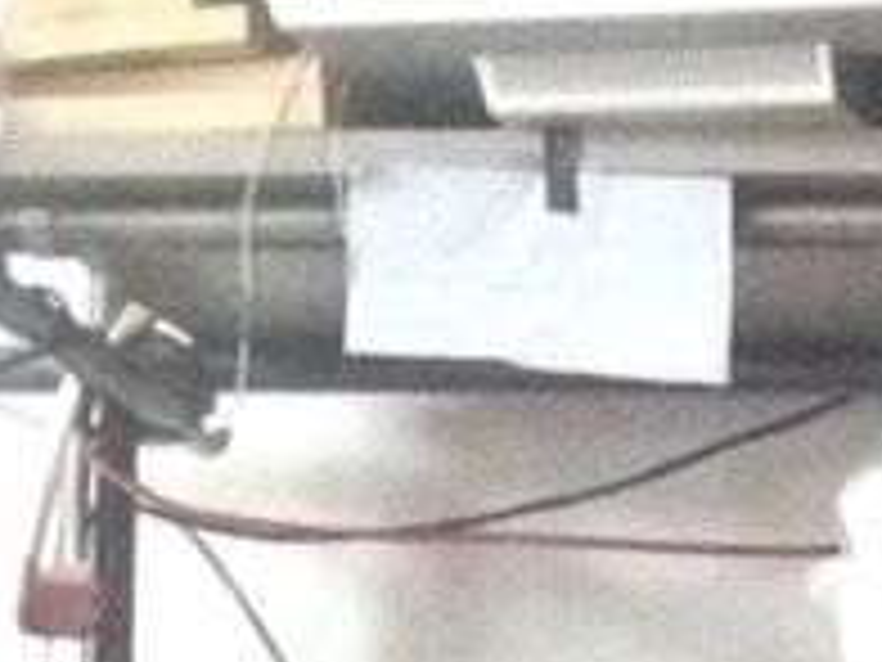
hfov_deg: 7.9
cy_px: 1923
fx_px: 5809
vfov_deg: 6.1
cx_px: 2214
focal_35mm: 228
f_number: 2.4
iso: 640
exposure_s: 1/15
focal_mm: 4.28
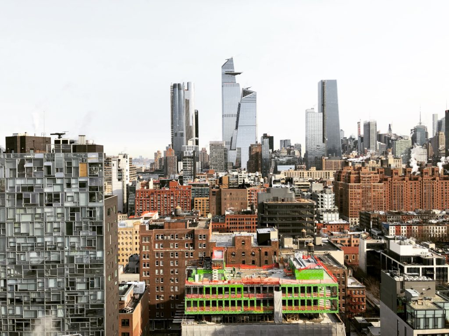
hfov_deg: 63.5
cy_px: 168
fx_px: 363
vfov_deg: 49.7
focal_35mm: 28
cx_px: 224
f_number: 1.8
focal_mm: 4
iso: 20
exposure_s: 1/1715
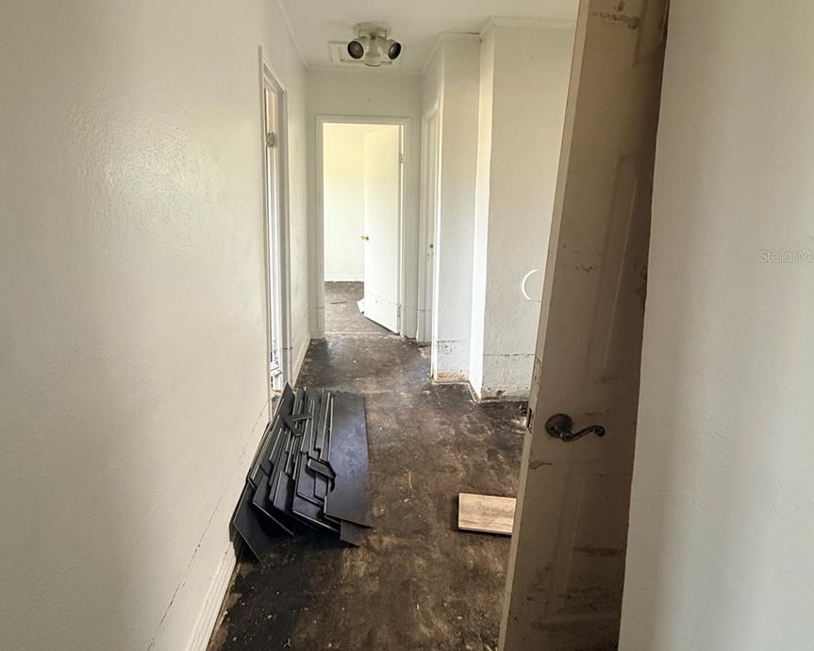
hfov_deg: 83.3
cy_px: 256
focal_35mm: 19
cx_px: 402
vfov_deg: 70.0
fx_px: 458
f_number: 2.2
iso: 320
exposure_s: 1/91
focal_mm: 2.22
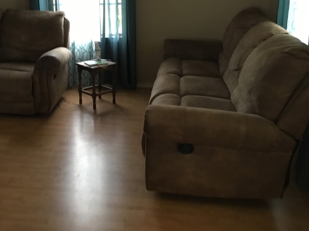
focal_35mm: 44
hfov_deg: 42.2
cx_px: 95
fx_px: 393
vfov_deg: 32.6
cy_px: 80
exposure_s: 1/24
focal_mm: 3.3
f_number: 2.4
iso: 200
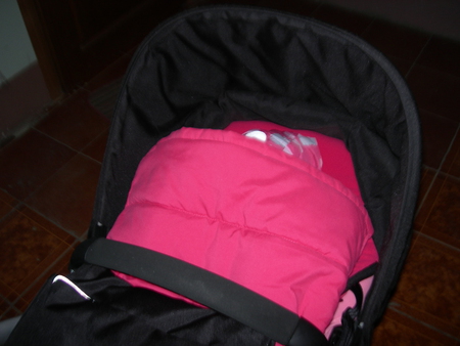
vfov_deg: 37.8
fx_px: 505
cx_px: 230
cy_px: 173
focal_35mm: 38
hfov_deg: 49.0
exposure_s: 1/60.1
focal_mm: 7.8
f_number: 2.8
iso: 50
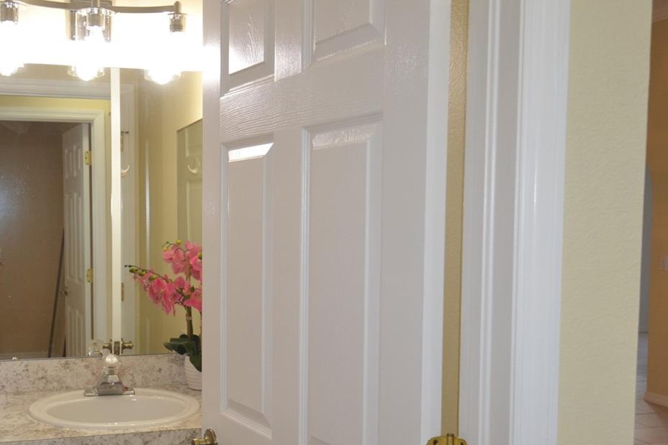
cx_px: 196
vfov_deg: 30.5
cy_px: 278
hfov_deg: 43.7
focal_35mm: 44
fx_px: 814
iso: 450
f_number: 4.2
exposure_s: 1/60
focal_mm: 17
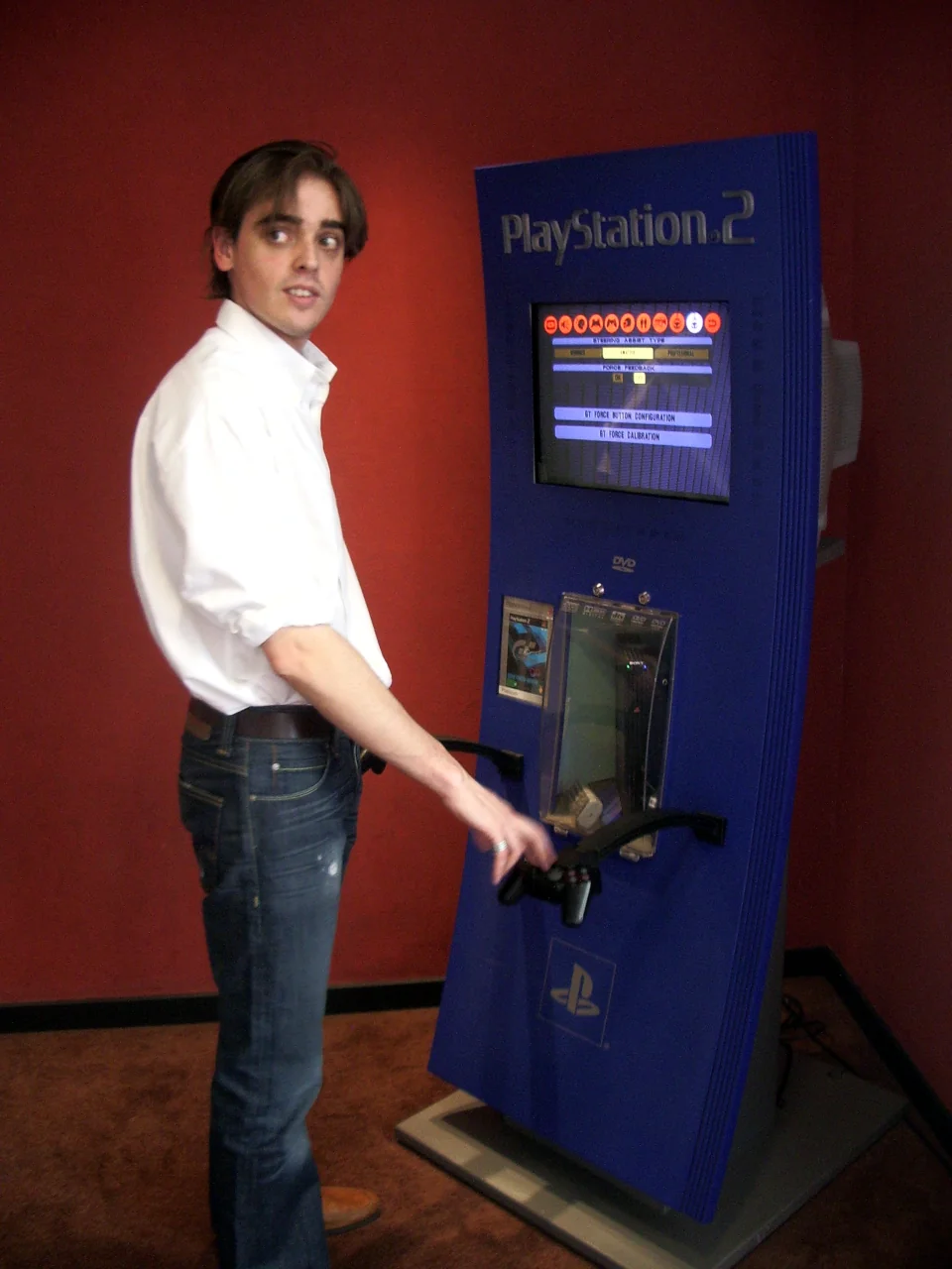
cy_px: 634
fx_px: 1283
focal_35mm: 35
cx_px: 476
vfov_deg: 52.6
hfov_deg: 40.7
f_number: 2.6
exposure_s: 1/15
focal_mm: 5.8
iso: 200
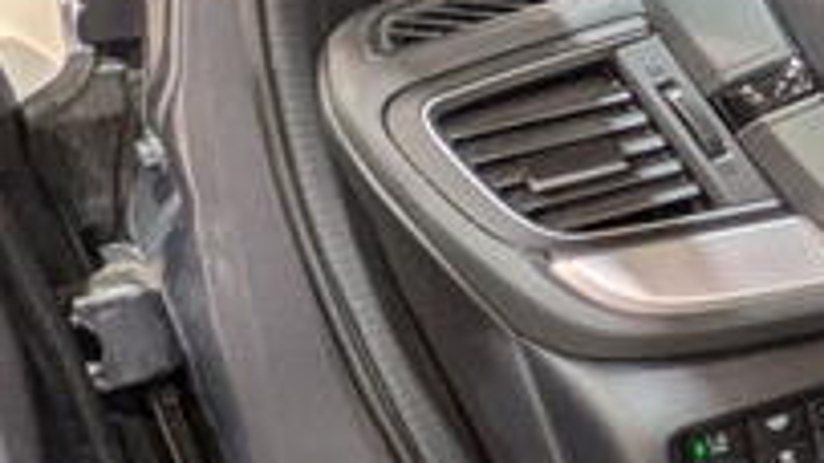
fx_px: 1682
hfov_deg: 18.6
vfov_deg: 15.6
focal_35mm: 77
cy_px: 361
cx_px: 1616
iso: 49
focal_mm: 1.83
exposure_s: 1/30
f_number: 2.2
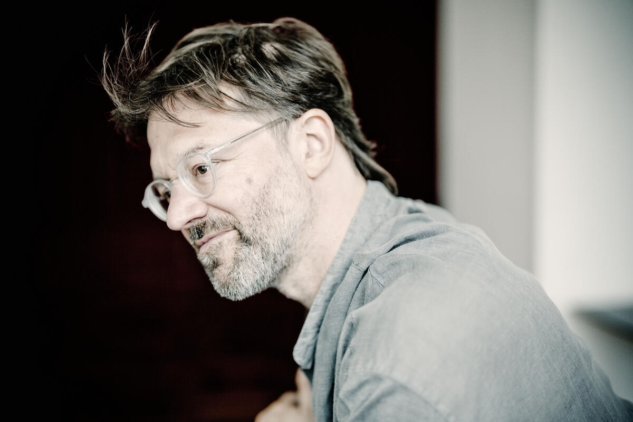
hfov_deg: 39.6
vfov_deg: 27.0
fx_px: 879
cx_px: 316
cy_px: 211
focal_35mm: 50
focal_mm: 50
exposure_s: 1/1000
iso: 640
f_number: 1.2
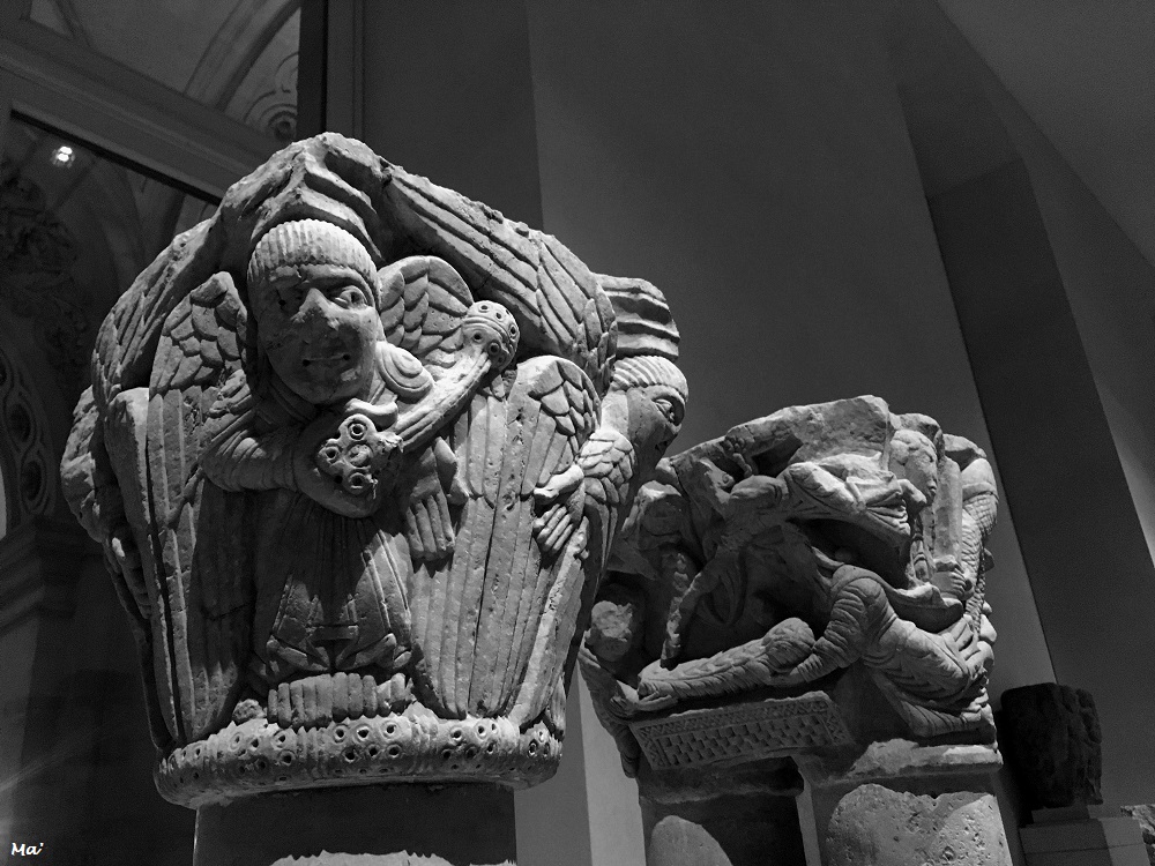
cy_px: 433
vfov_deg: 48.2
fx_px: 968
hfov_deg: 61.7
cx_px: 578
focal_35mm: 29
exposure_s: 1/17
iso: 200
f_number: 2.2
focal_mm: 4.15
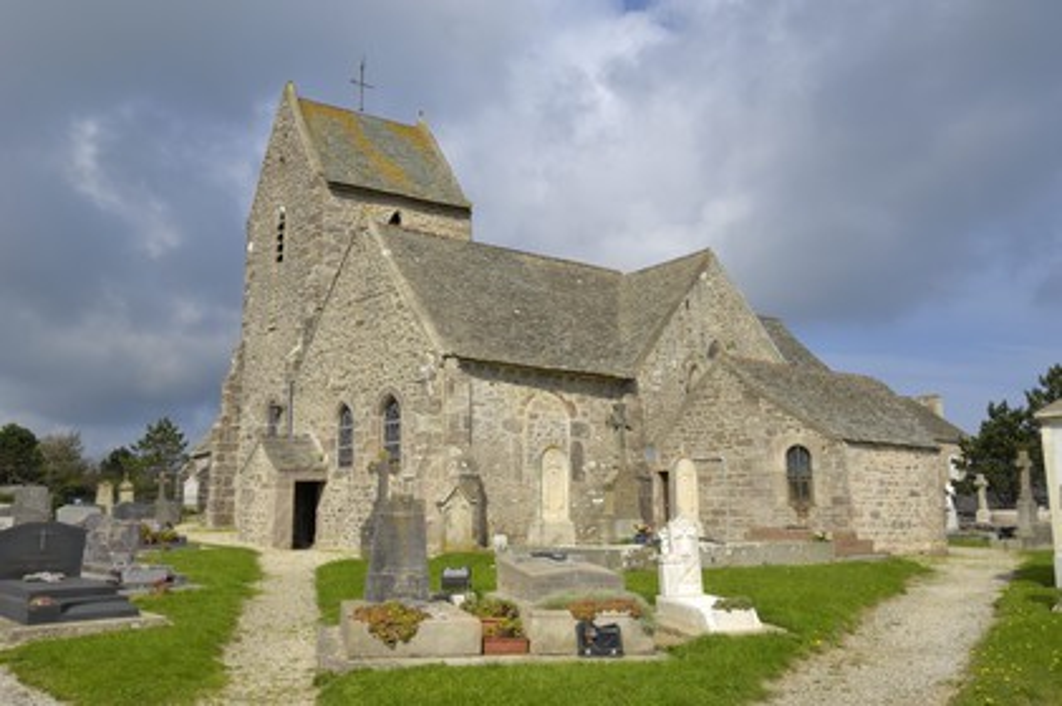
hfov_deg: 62.0
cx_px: 531
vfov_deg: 43.5
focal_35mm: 30
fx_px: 884
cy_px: 353
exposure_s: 1/125
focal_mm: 20
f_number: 14
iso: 100
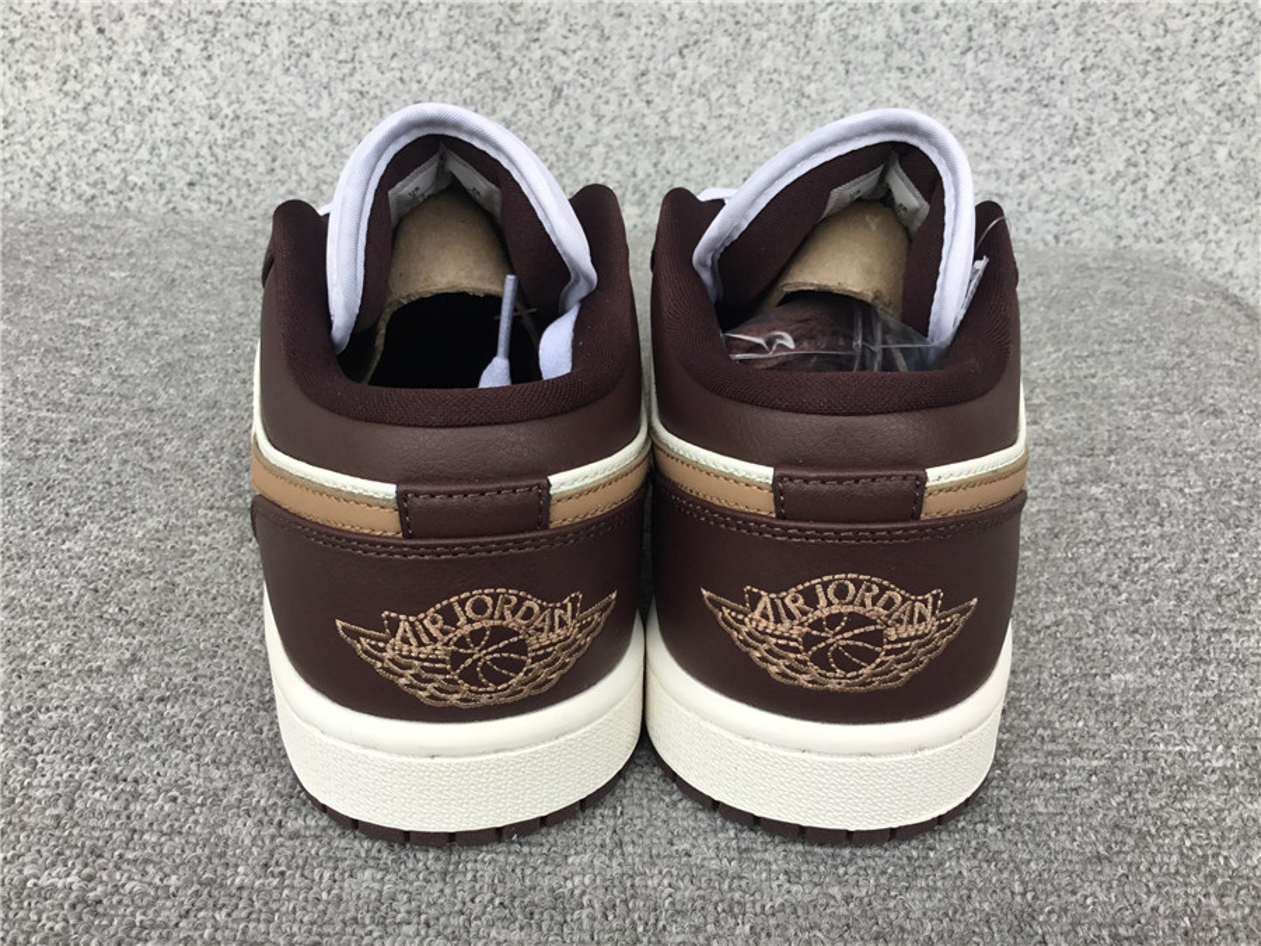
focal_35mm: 31
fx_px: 1129
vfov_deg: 45.4
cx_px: 630
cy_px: 473
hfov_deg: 58.4
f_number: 2.4
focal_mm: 3.3
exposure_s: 1/100
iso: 40
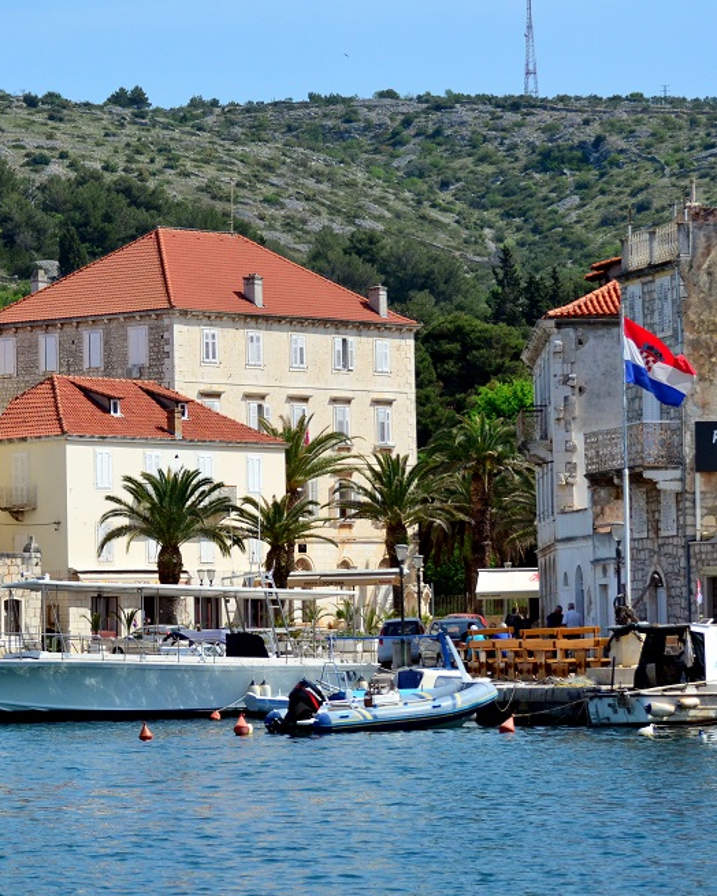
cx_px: 207
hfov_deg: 10.3
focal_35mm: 150
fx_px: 3979
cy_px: 447
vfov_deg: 12.9
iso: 720
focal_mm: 70
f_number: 4.5
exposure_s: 1/8000
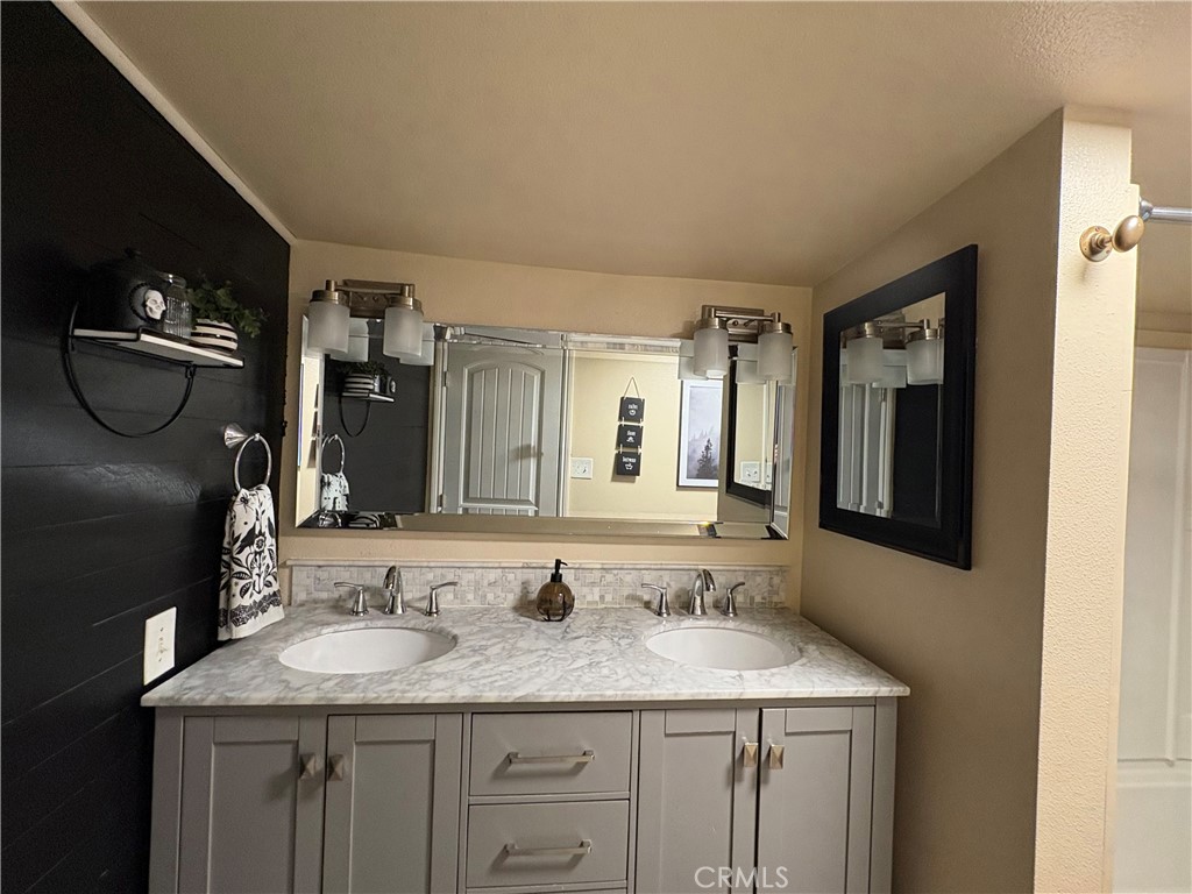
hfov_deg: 102.1
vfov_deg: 85.7
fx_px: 482
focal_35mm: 14
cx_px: 596
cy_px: 447
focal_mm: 2.22
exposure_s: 1/60
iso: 250
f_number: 2.2
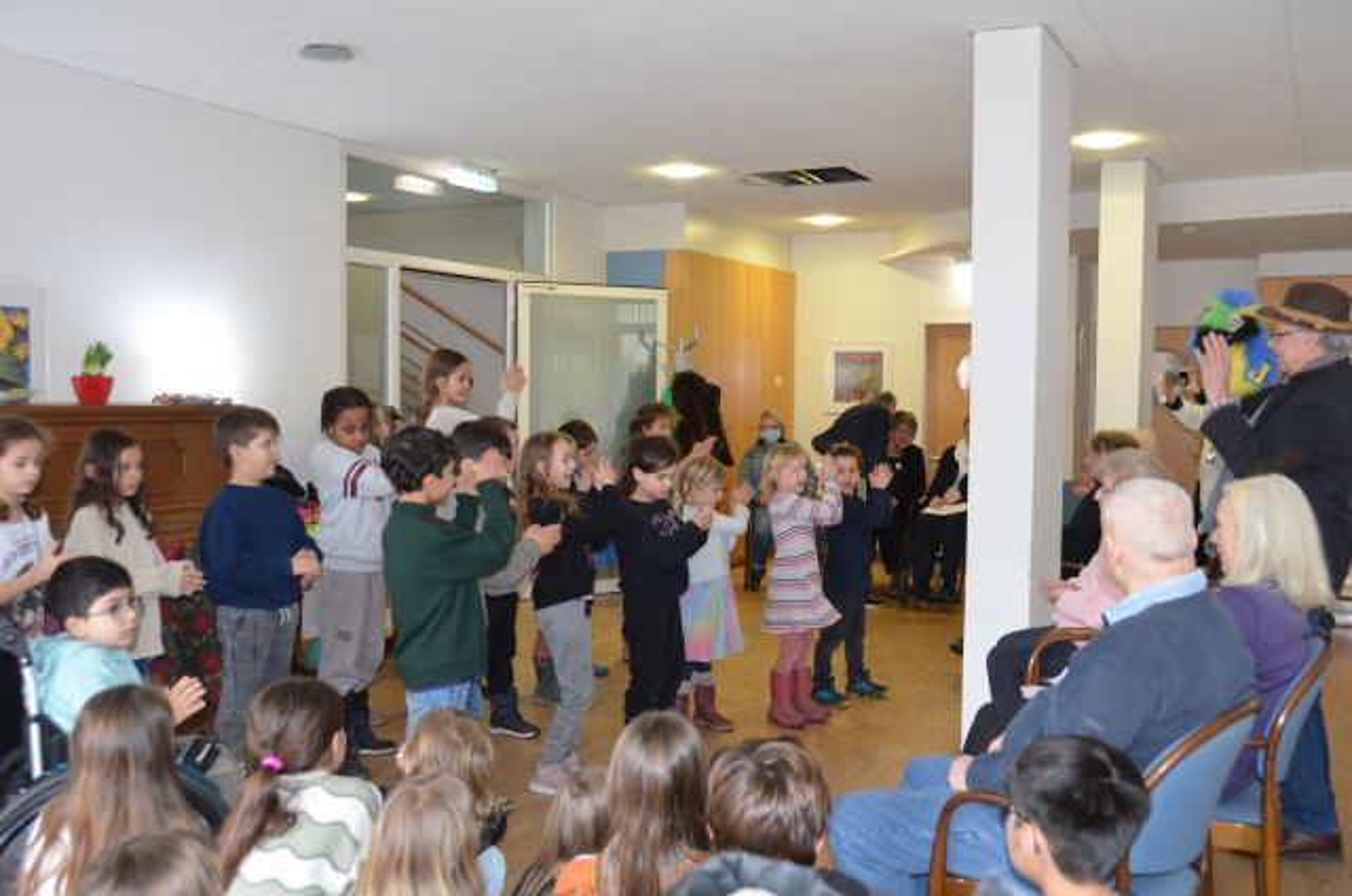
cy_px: 448
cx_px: 676
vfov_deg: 39.8
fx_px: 1237
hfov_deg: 57.3
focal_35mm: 33
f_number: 3.8
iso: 2000
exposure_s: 1/60
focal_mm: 22
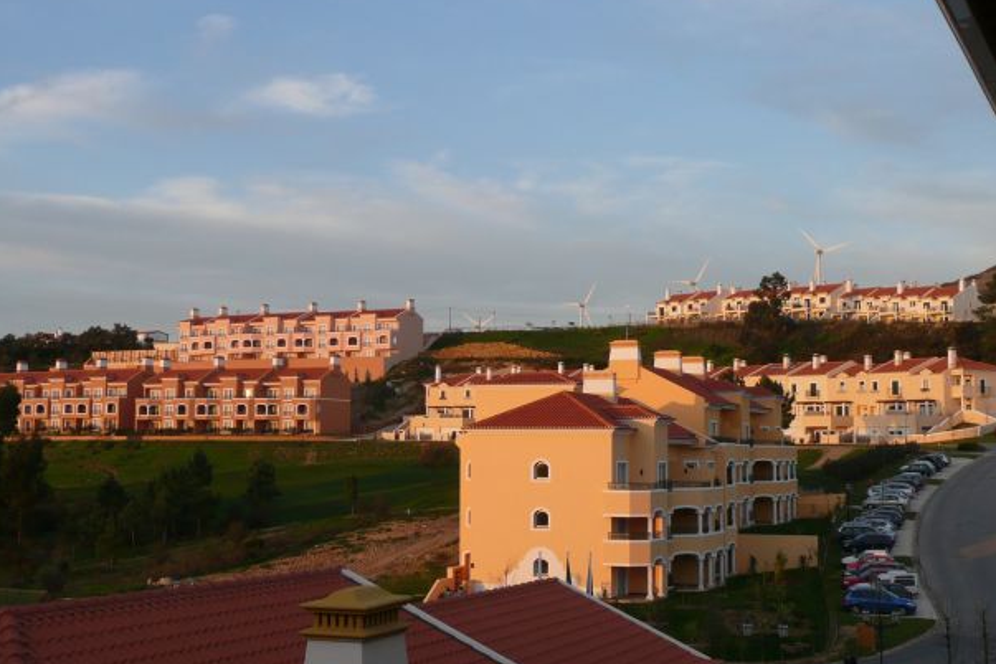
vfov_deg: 23.4
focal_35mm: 58
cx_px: 494
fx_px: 1605
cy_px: 331
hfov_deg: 34.5
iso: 100
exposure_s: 1/160
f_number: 4.2
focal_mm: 7.8
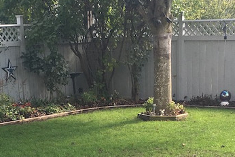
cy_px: 213
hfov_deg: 21.9
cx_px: 135
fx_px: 607
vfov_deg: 14.0
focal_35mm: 93
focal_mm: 4.15
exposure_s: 1/432
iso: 25
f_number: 2.2
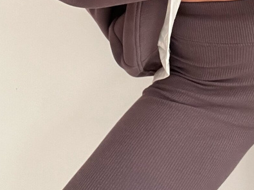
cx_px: 191
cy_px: -15
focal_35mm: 76
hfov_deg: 25.4
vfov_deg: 18.7
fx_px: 557
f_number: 2.2
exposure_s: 1/58
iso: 400
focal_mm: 2.71
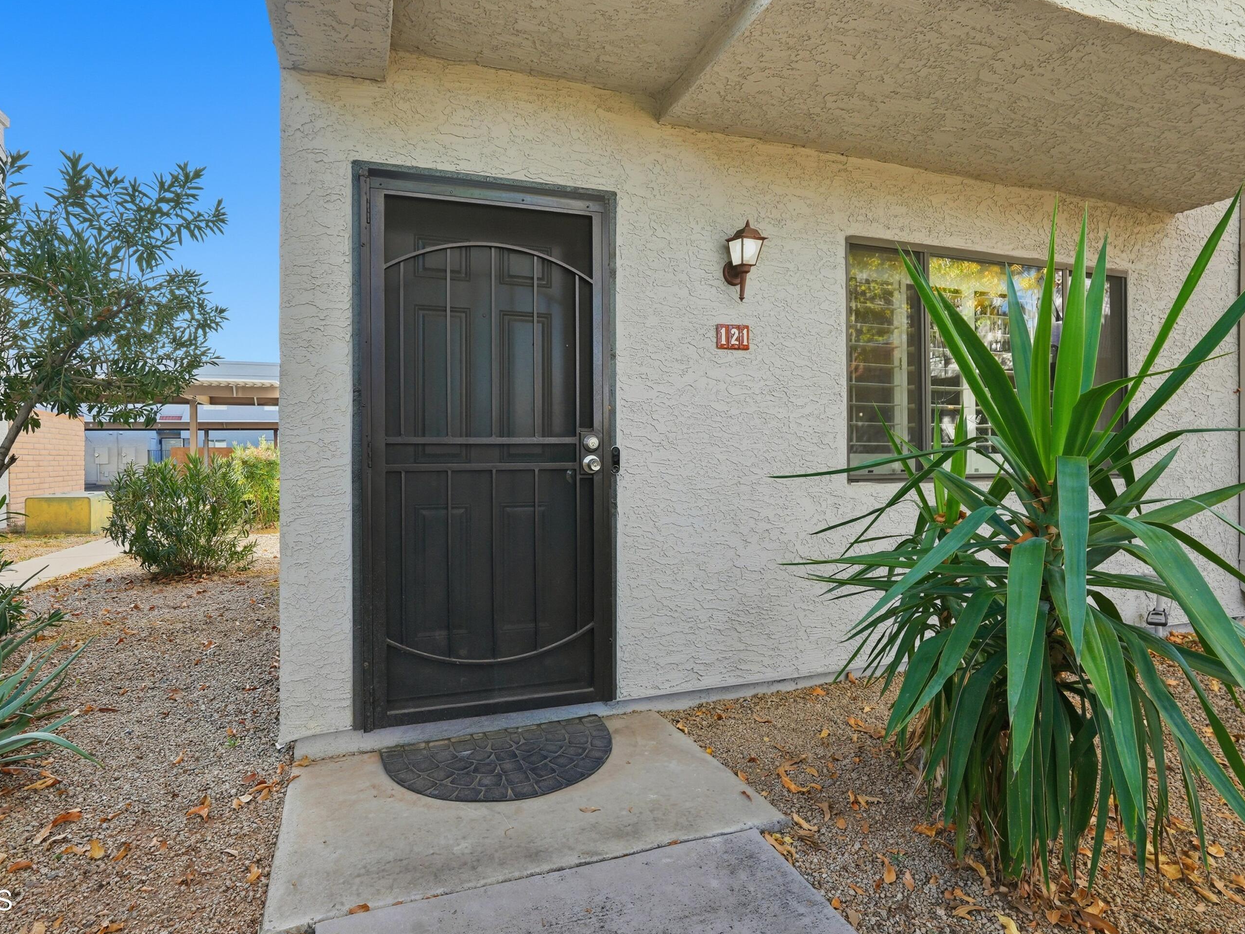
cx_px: 577
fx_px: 668
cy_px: 459
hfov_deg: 85.9
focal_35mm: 19
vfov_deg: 69.9
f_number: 8
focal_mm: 16.5
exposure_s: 1/400
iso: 100
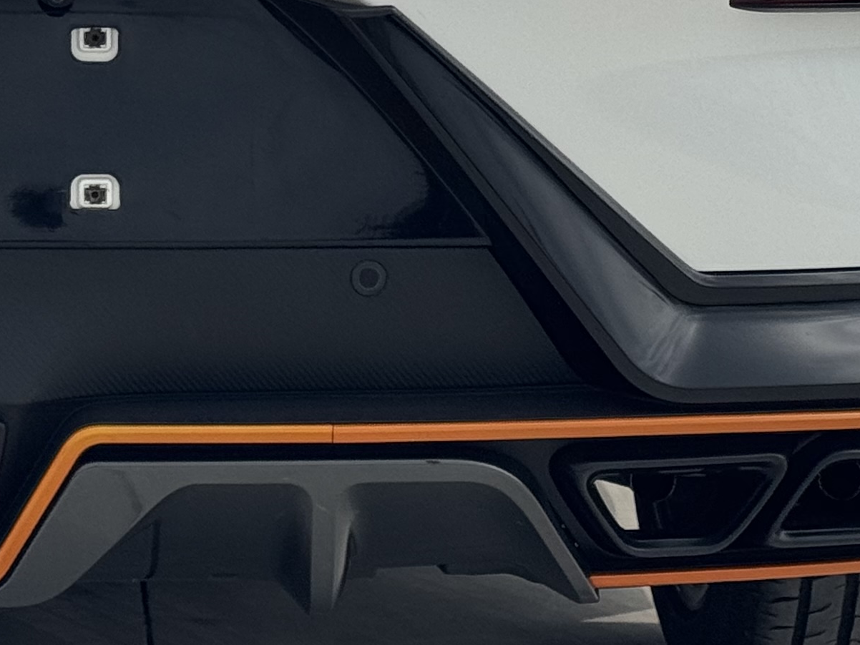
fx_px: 4001
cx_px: -49
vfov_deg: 9.1
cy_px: -169
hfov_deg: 12.1
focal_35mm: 161
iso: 64
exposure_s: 1/5376
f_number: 1.78
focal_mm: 6.76
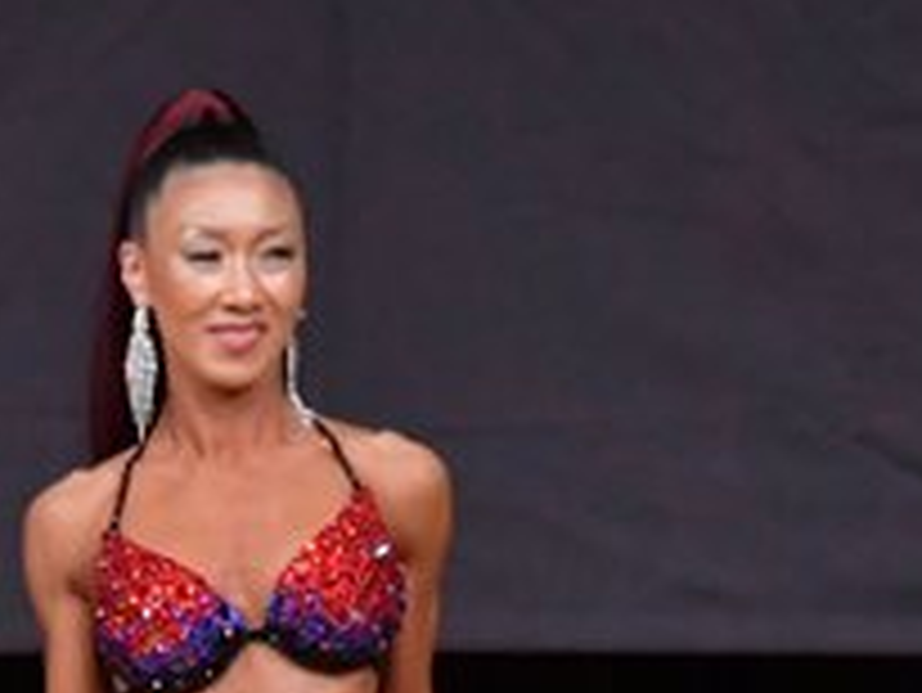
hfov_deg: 1.9
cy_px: 963
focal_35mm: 1034
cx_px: 124
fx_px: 27557
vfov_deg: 1.4
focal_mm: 190
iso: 4000
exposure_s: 1/400
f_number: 5.6
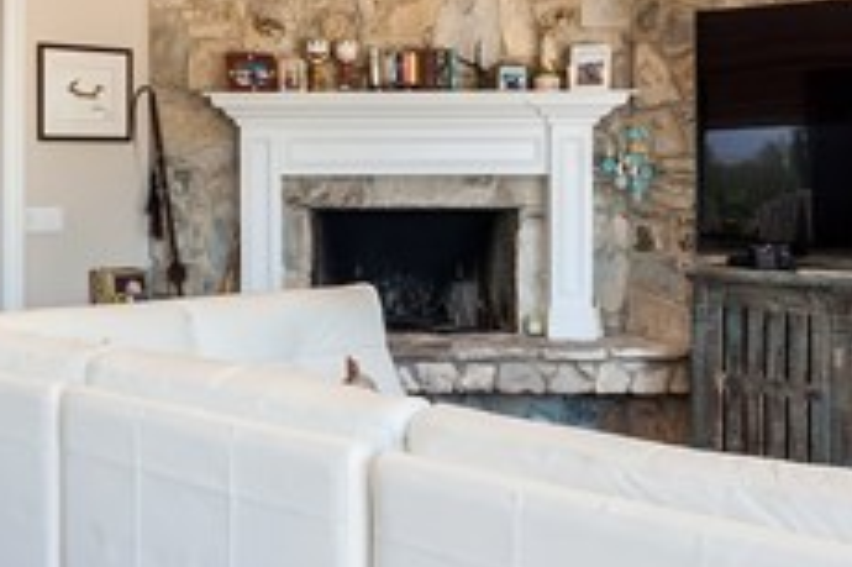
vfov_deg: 26.8
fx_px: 1182
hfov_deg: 39.0
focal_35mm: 50
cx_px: 263
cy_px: 176
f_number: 9
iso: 200
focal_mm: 12
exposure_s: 1/20
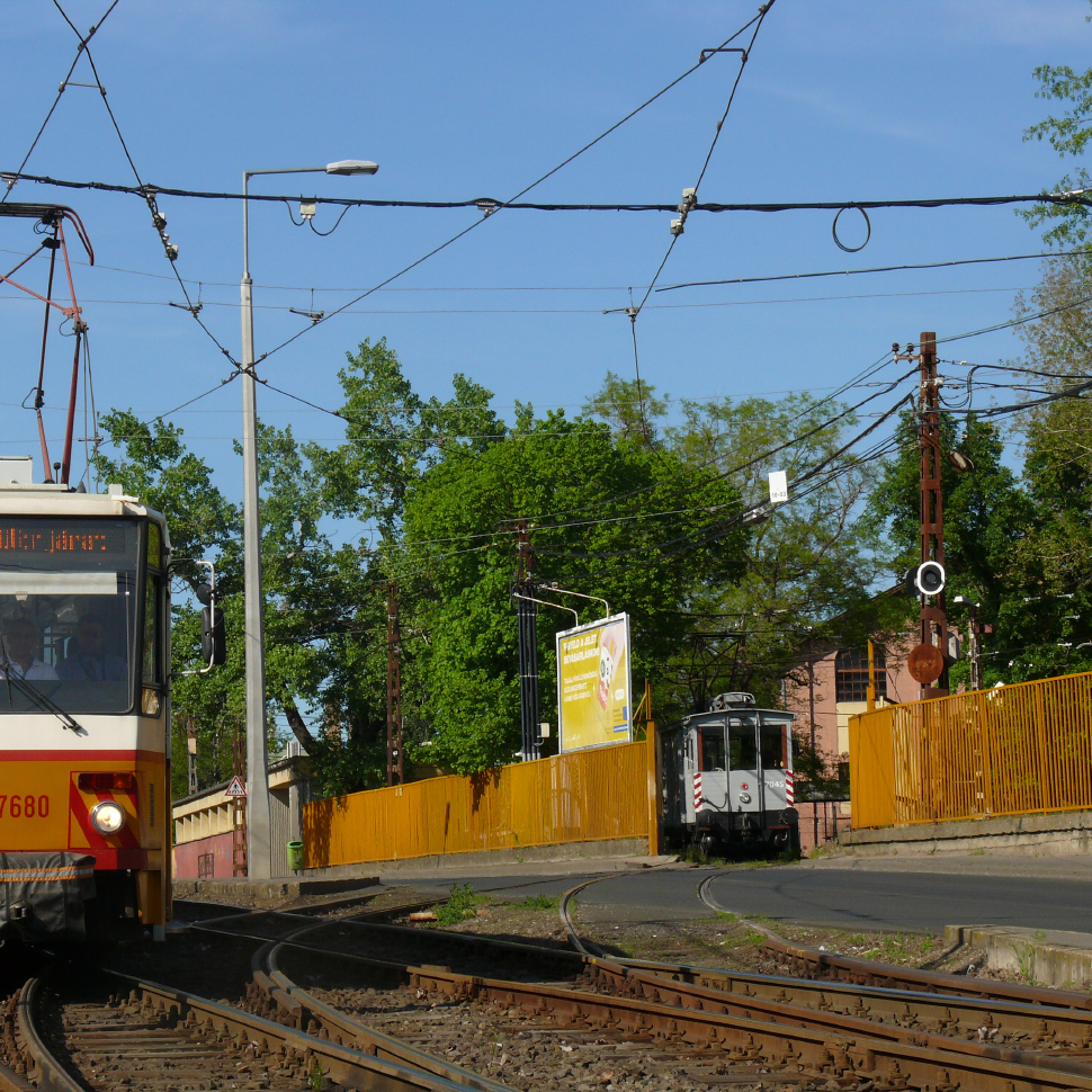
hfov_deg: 15.9
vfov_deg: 16.0
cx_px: 374
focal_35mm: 109
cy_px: 548
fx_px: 3890
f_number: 8
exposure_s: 1/400
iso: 100
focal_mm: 19.4
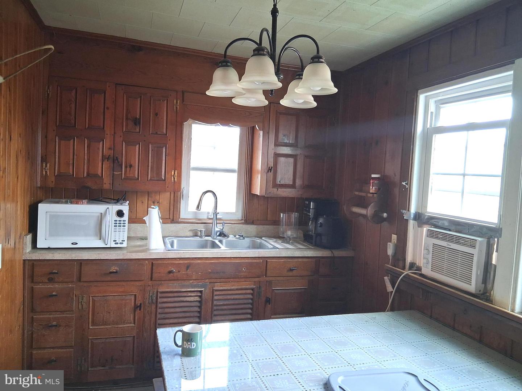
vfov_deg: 53.1
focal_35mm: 26
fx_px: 392
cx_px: 261
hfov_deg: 67.3
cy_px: 196
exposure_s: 1/60
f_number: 1.8
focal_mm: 3.98
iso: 250
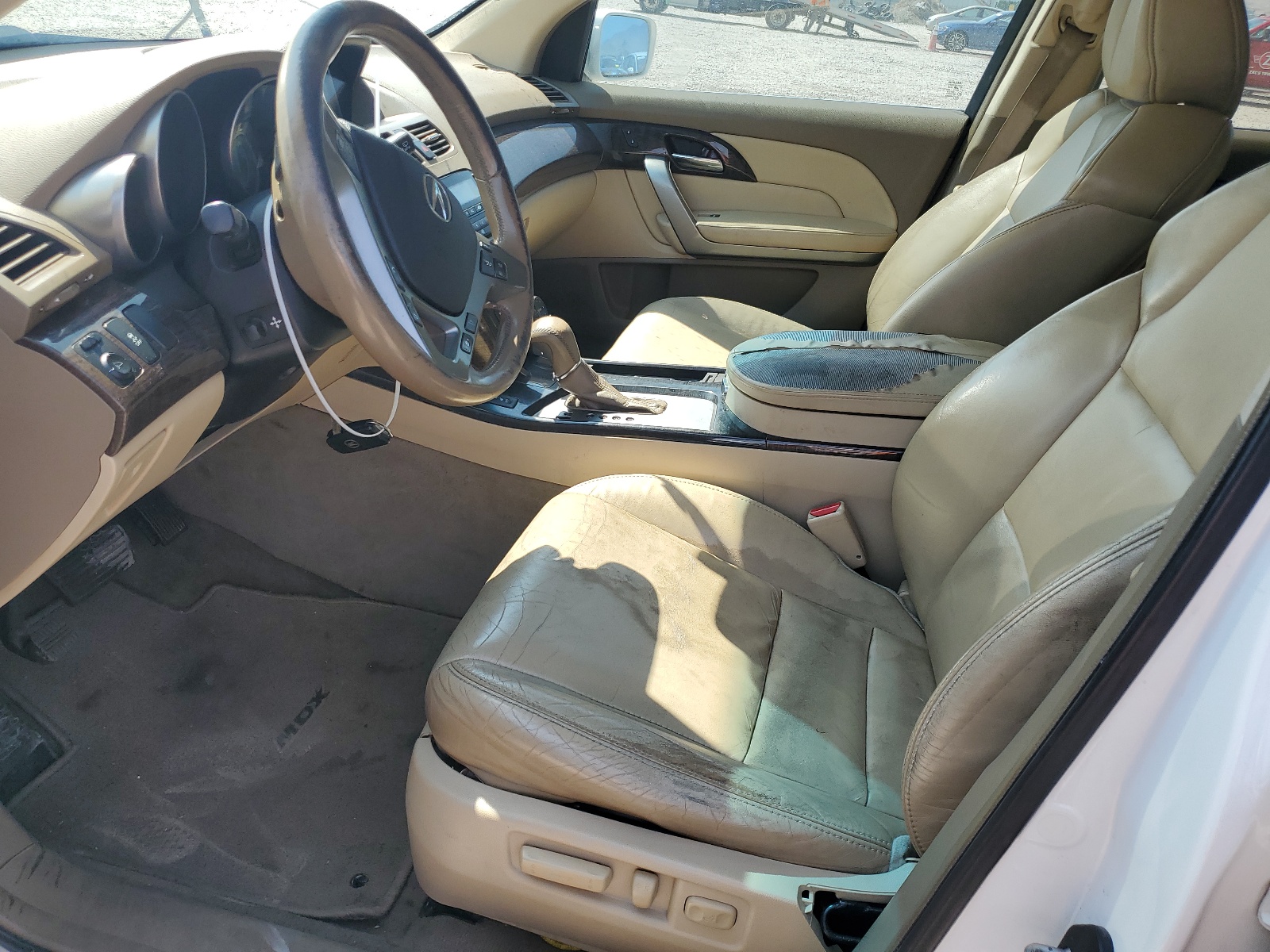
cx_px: 635
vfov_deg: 53.1
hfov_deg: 67.3
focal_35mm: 26
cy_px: 476
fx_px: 954
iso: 50
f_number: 1.5
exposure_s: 1/769
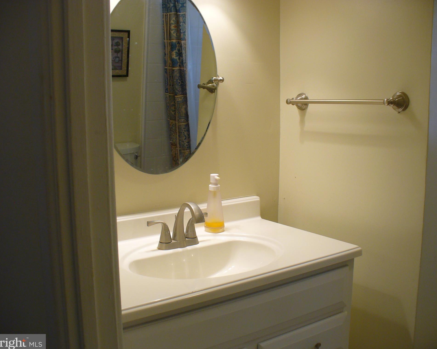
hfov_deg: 46.8
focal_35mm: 39
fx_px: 504
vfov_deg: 38.2
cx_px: 224
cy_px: 176
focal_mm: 6.1
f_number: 2.8
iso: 80
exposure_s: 1/50
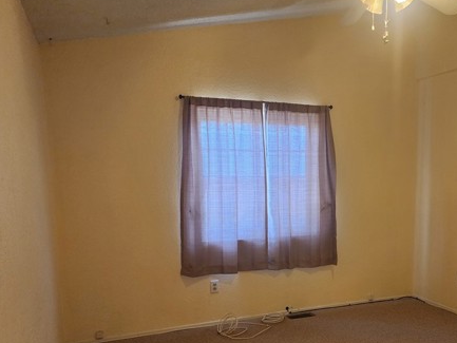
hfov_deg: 53.0
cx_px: 302
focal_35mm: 34
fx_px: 449
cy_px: 246
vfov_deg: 40.9
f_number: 1.8
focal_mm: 6.4
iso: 640
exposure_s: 1/120
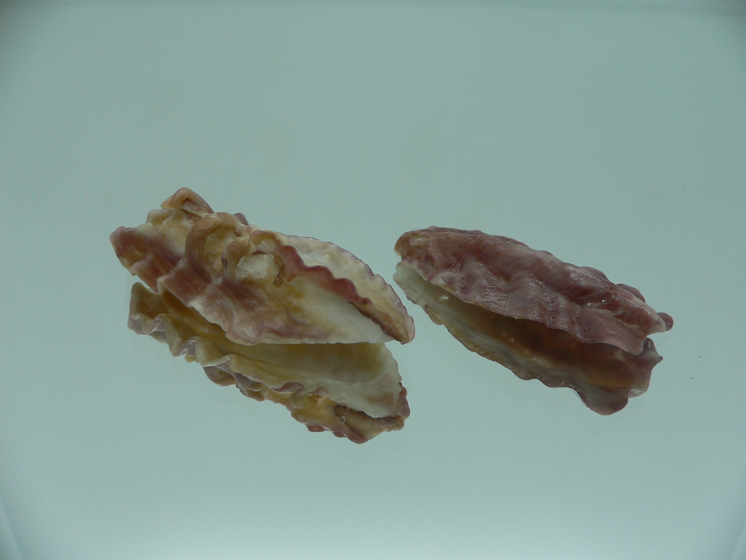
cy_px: 280
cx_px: 373
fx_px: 754
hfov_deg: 52.6
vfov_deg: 40.7
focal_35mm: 35
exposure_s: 1/60
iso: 80
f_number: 2.8
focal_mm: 4.6
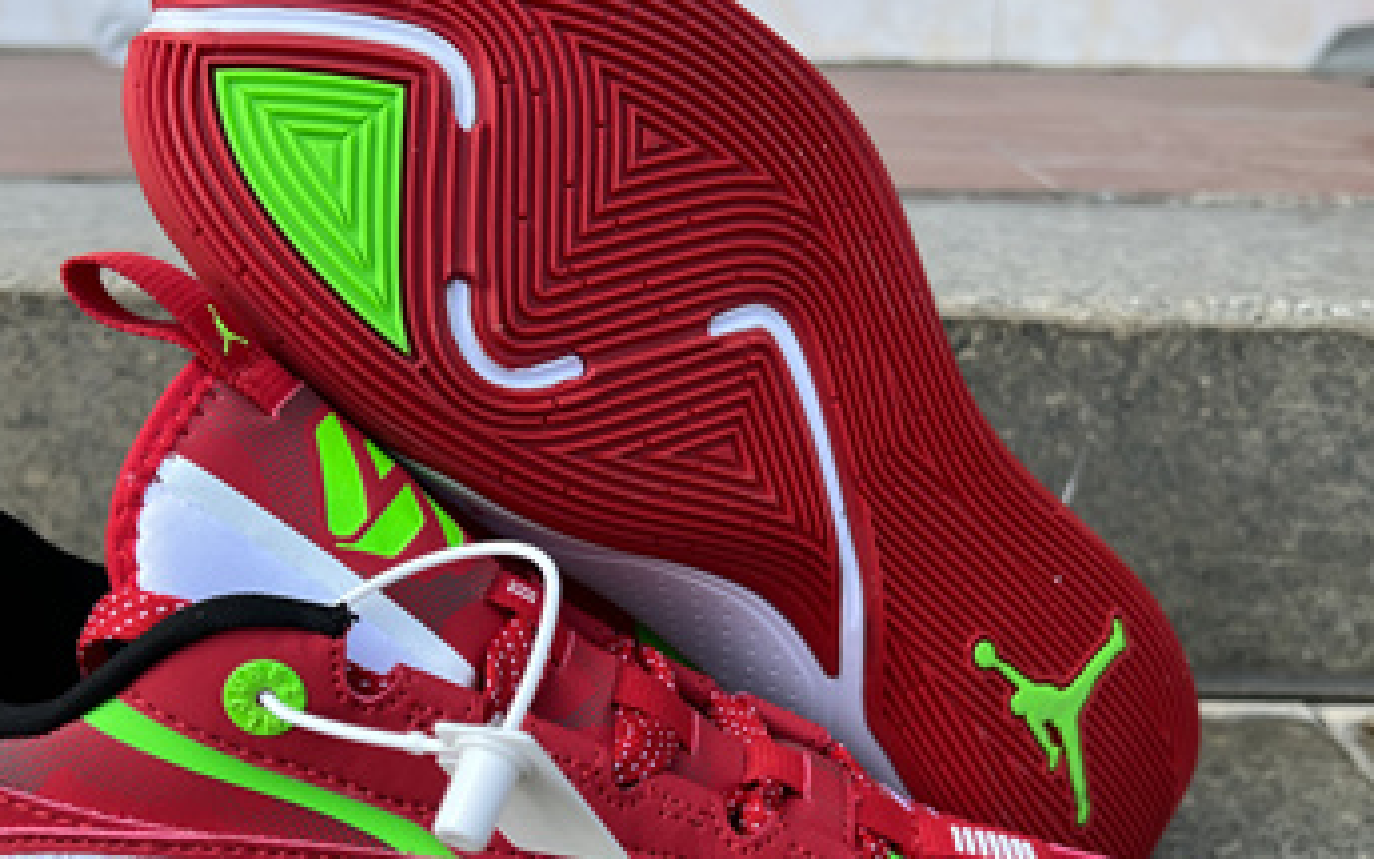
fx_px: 1498
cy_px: 645
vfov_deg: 31.4
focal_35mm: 40
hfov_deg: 49.3
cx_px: 667
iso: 50
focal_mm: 5.7
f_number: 1.5
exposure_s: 1/853
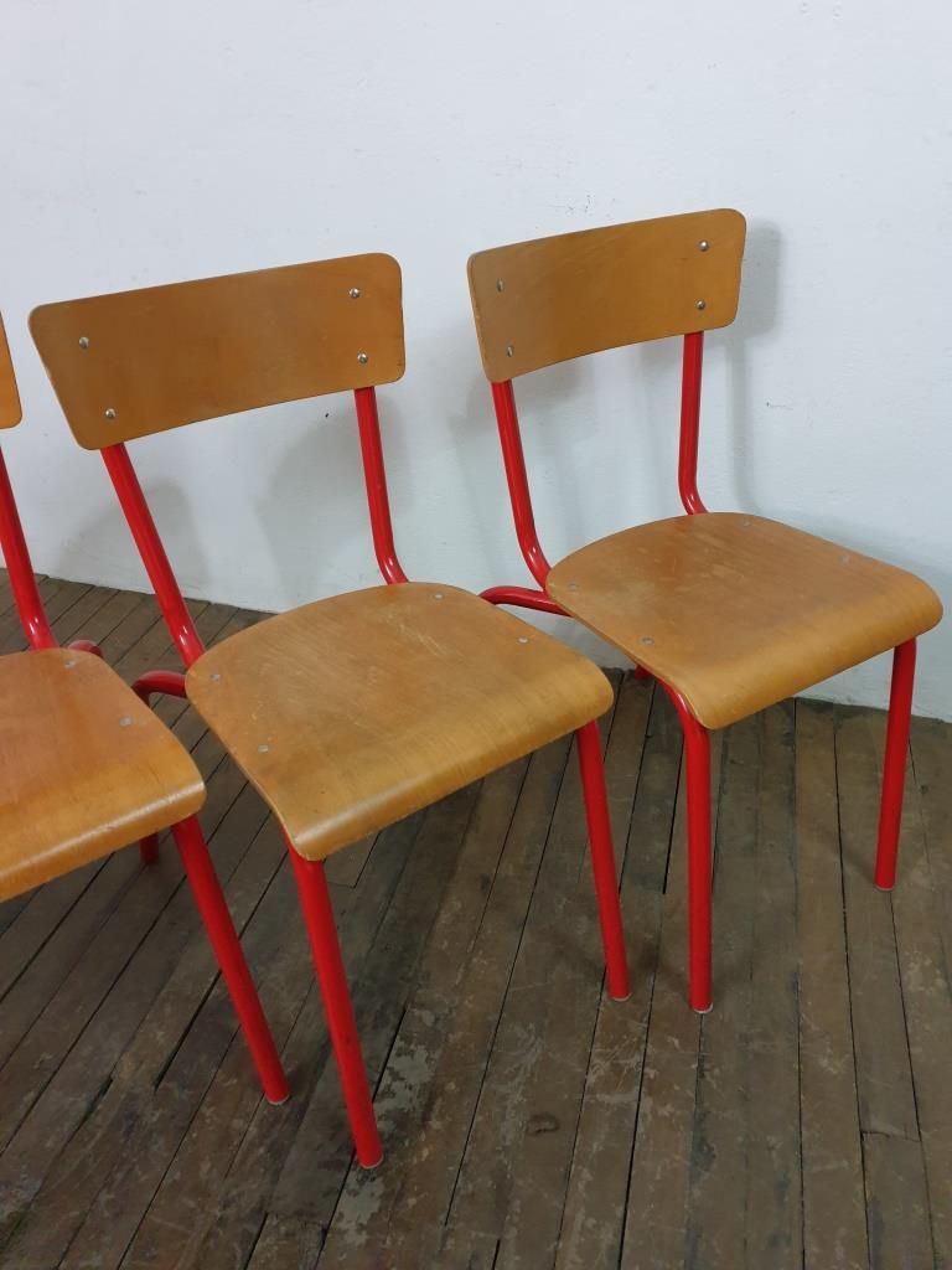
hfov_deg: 53.1
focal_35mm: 26
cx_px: 476
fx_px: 953
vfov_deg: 67.3
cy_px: 635
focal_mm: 4.3
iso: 320
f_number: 1.5
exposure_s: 1/25
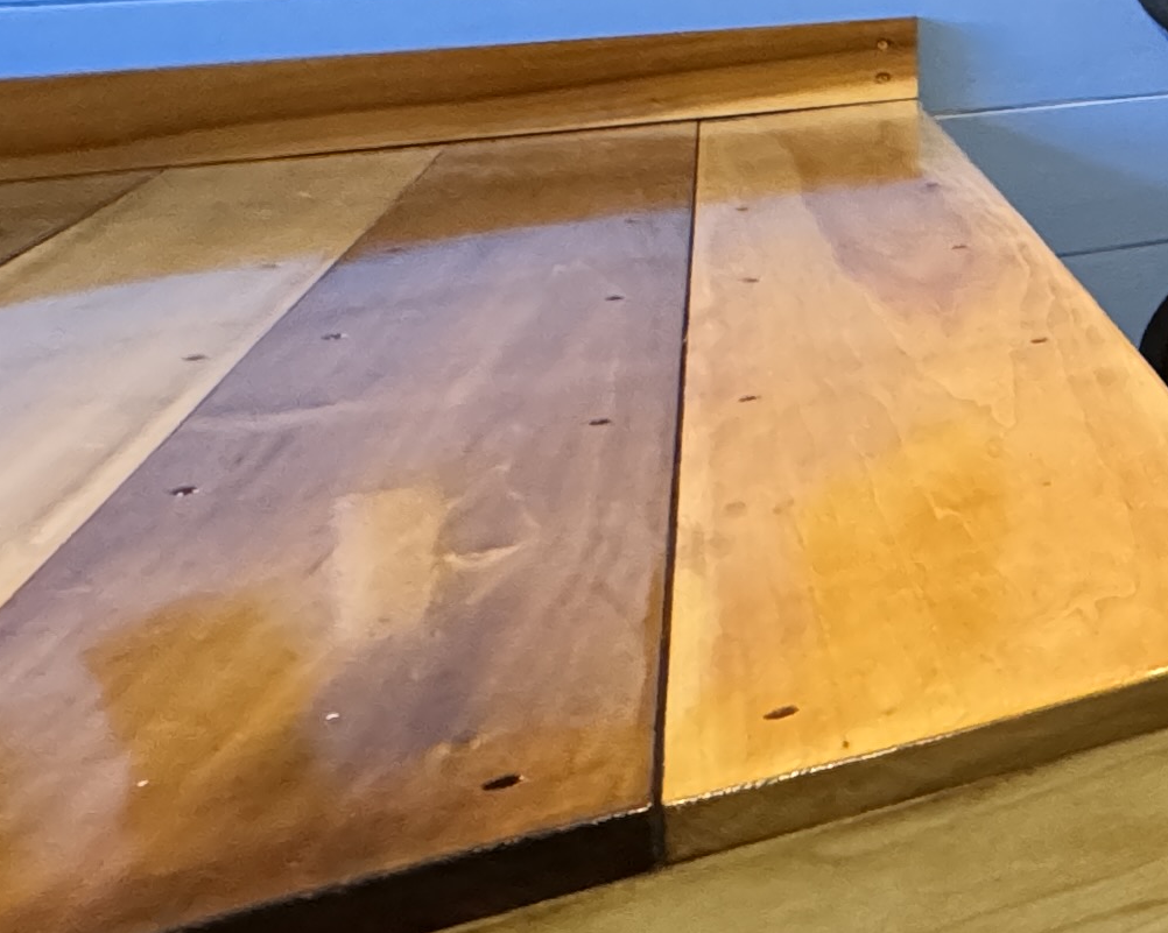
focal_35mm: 55
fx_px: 1901
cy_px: -192
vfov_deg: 24.9
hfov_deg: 20.9
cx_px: 2174
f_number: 2.2
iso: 800
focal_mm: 2.22
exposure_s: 1/60
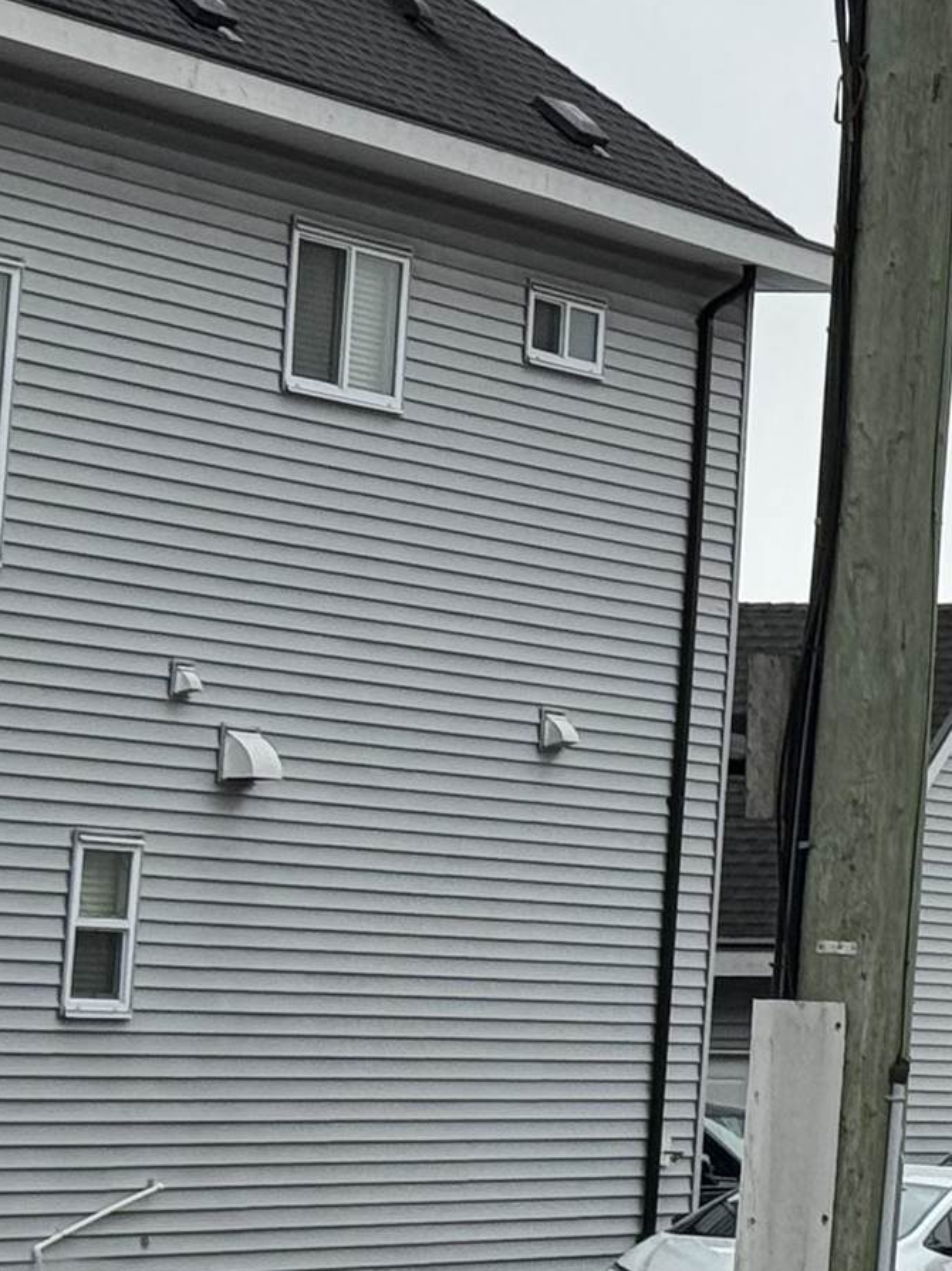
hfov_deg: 8.4
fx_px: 6053
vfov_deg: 11.9
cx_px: 2134
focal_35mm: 165
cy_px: 290
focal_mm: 6.76
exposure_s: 1/747
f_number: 1.78
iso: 64
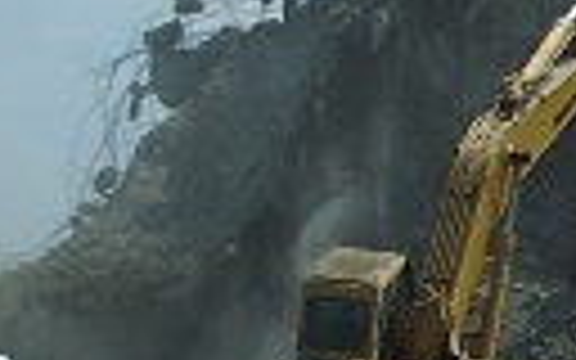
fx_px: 3626
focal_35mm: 231
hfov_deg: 8.8
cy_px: 220
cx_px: 882
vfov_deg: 5.7
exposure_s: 1/800
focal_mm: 5.8
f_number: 4.3
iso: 50
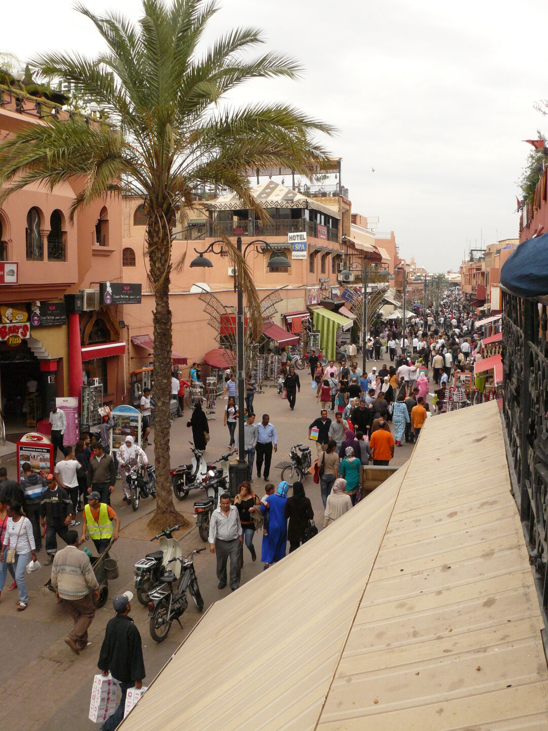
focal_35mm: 36
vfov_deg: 51.4
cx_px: 274
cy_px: 366
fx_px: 760
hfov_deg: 39.7
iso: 200
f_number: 5.6
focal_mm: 6
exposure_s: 1/320
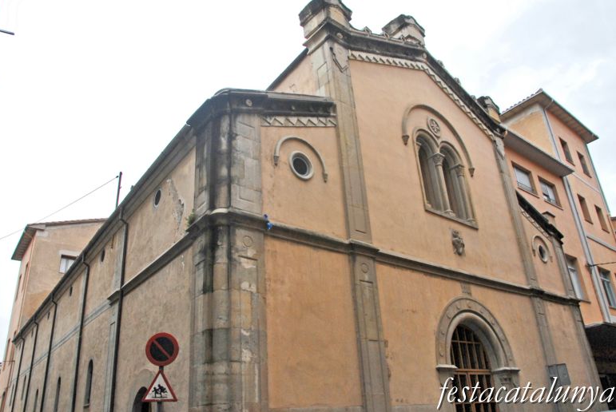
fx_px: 480
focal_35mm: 28
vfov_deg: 46.5
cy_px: 200
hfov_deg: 65.4
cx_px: 300
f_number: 6.3
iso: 400
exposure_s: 1/160
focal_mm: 18
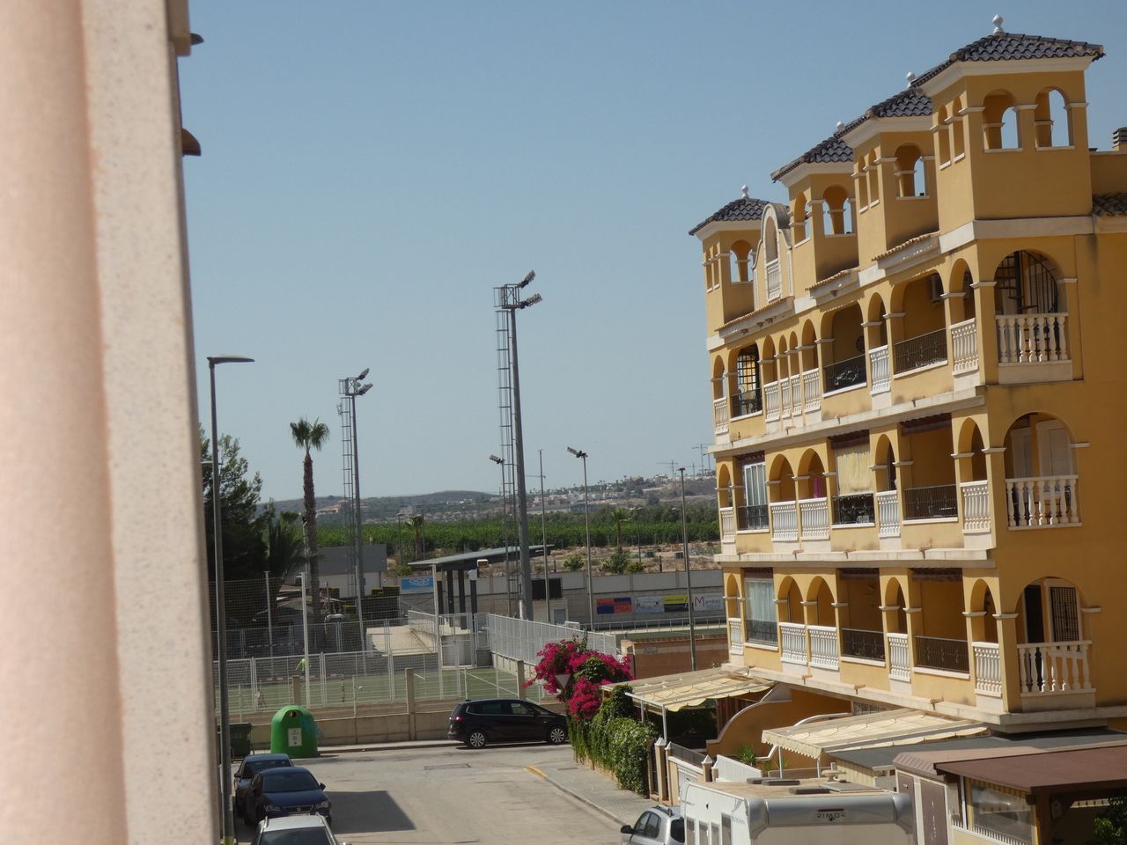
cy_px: 422
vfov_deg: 19.4
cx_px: 564
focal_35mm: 76
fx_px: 2474
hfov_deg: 25.7
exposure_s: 1/1000
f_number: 5
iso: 80
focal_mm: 13.7
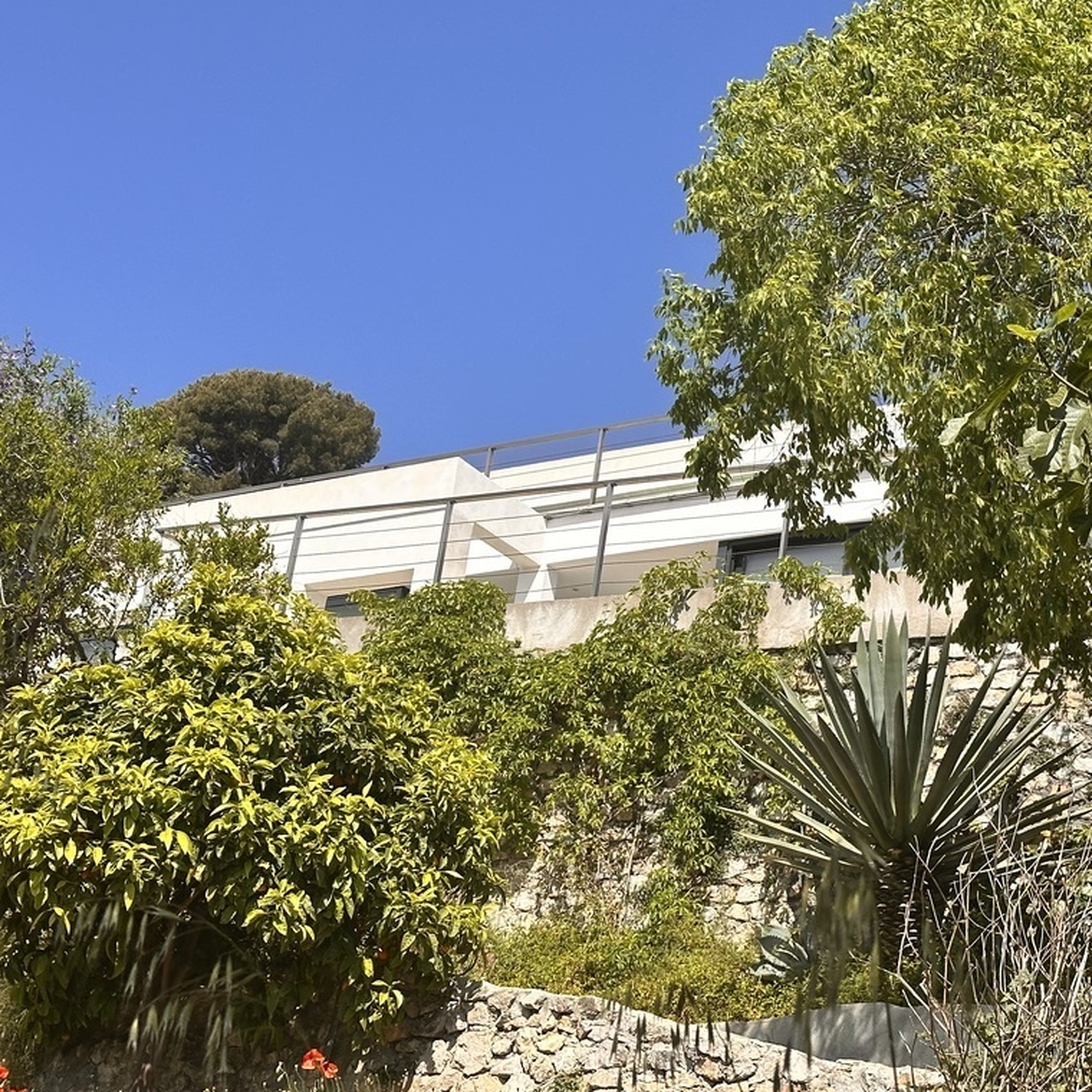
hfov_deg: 25.6
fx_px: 2391
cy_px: 569
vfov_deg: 25.7
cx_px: 693
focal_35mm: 67
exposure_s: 1/3257
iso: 64
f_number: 1.78
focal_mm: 6.86
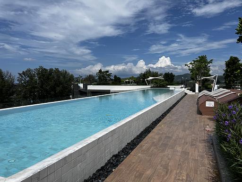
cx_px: 121
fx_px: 182
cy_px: 91
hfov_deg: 67.3
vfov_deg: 53.1
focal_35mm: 26
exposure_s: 1/11364
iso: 50
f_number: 1.5
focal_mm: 5.7
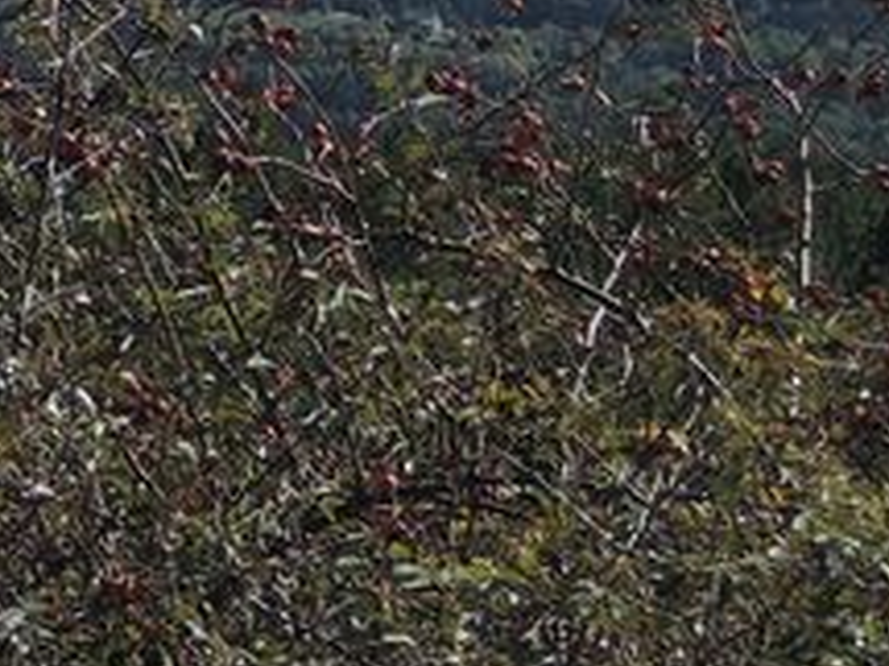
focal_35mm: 256
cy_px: -343
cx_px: -715
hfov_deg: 7.5
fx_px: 6571
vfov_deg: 5.7
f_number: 4.5
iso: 80
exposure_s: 1/640
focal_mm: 11.8
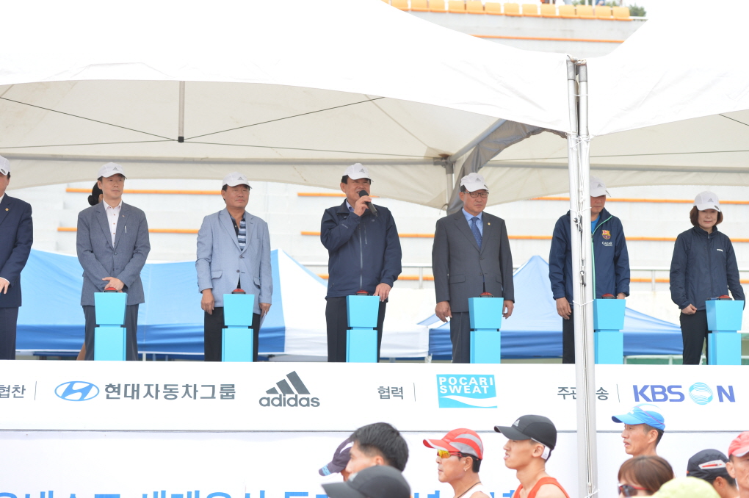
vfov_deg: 19.4
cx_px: 374
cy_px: 249
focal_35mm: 70
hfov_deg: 28.9
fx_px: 1455
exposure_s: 1/200
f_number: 4
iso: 160
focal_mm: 70
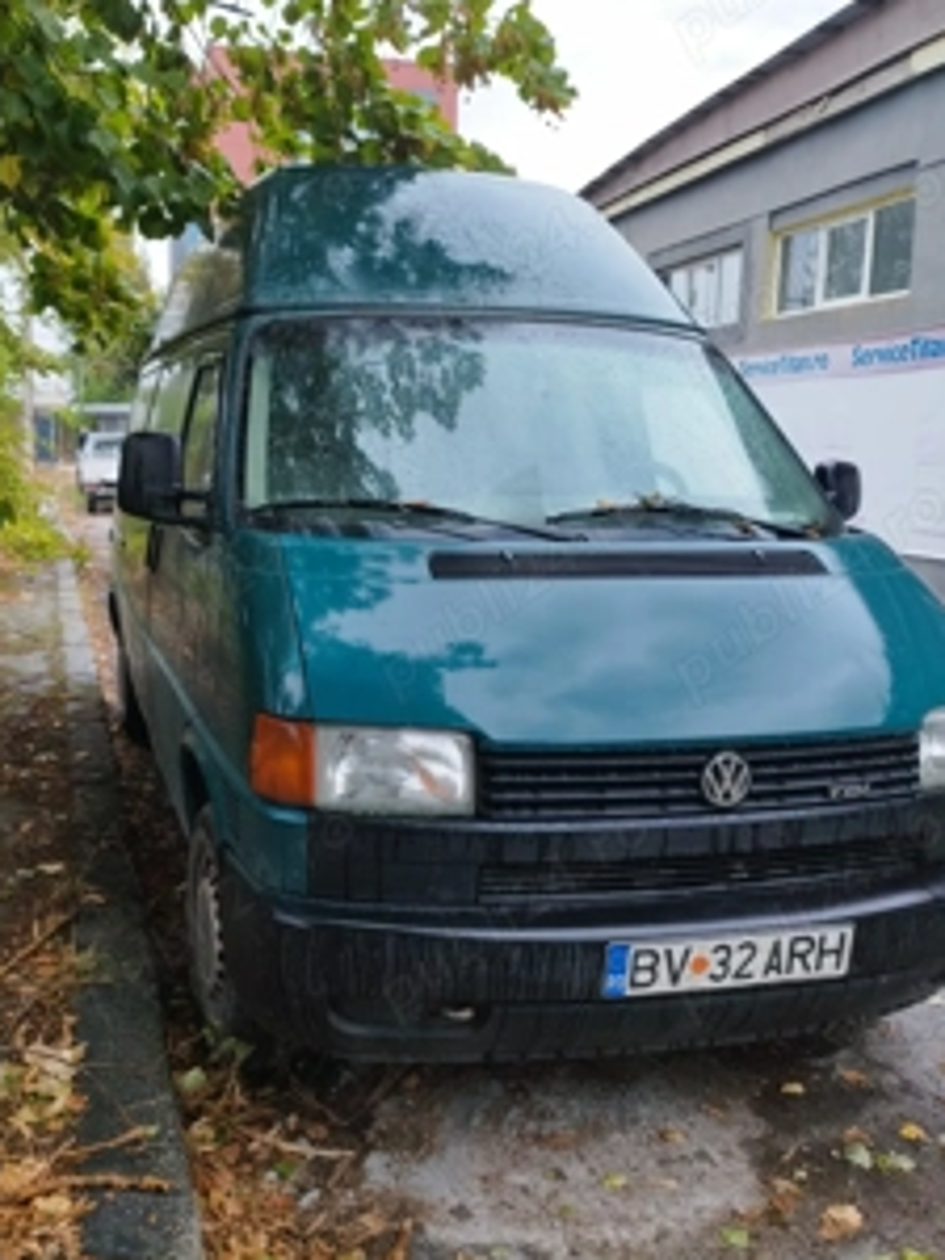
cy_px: 659
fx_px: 1165
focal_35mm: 32
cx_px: 365
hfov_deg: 43.9
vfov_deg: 56.8
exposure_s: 1/100
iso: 60
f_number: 1.89
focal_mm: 5.89
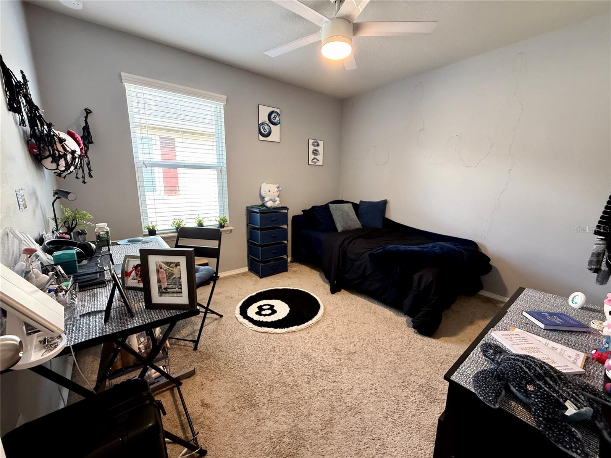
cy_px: 229
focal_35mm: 14
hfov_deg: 102.1
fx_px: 247
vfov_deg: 85.7
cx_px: 306
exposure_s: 1/60
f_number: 2.2
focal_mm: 2.22
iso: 500
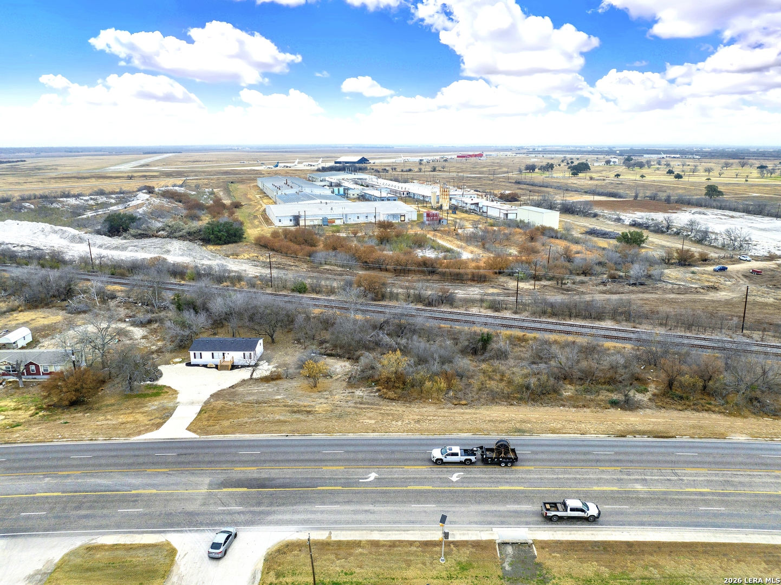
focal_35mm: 24
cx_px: 390
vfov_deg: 56.8
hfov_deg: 71.6
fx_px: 541
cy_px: 292
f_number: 2.8
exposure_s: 1/1600
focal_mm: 12.29
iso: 180
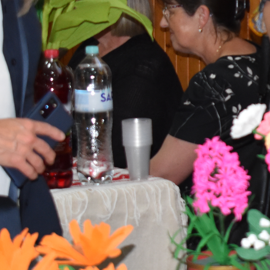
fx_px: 1783
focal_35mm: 202
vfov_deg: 8.7
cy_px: 83
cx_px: 364
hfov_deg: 8.5
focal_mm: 40
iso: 1100
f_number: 4.8
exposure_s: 1/125
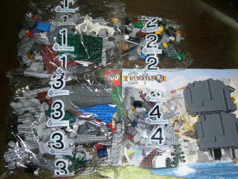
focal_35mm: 45
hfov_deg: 42.1
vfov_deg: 32.2
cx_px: 119
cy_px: 90
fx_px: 309
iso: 100
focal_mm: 7.5
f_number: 3.2
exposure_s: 1/60
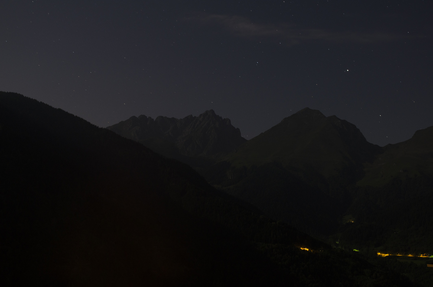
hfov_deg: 37.9
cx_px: 216
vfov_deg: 25.6
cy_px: 144
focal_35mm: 52
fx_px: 630
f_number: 2.8
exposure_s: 15
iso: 160
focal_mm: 35
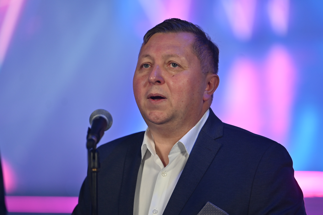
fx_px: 1435
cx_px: 162
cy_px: 108
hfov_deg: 12.8
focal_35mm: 160
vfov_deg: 8.6
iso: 450
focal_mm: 160
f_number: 2.8
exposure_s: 1/200
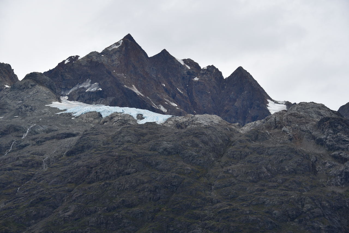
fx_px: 873
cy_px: 116
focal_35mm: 90
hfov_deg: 22.6
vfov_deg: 15.2
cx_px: 174
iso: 100
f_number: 7.1
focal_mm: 90
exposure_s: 1/200
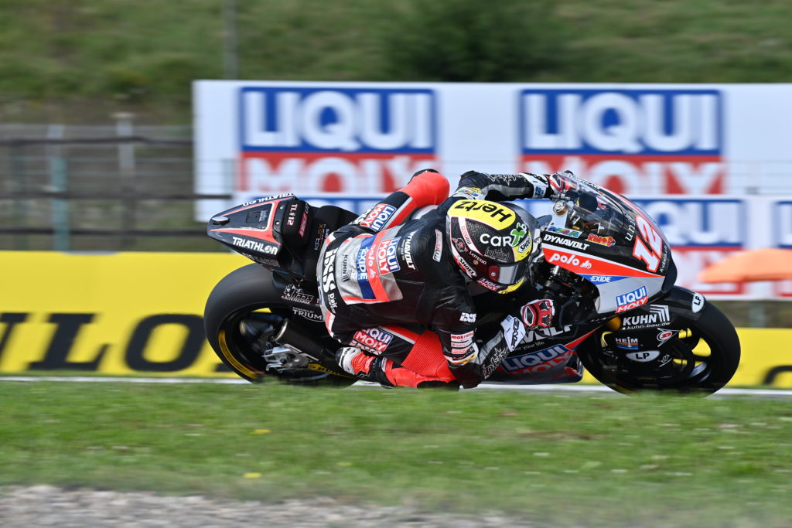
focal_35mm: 195
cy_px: 264
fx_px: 4290
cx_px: 396
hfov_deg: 10.5
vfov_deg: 7.0
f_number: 8
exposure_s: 1/500
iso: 280
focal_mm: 195
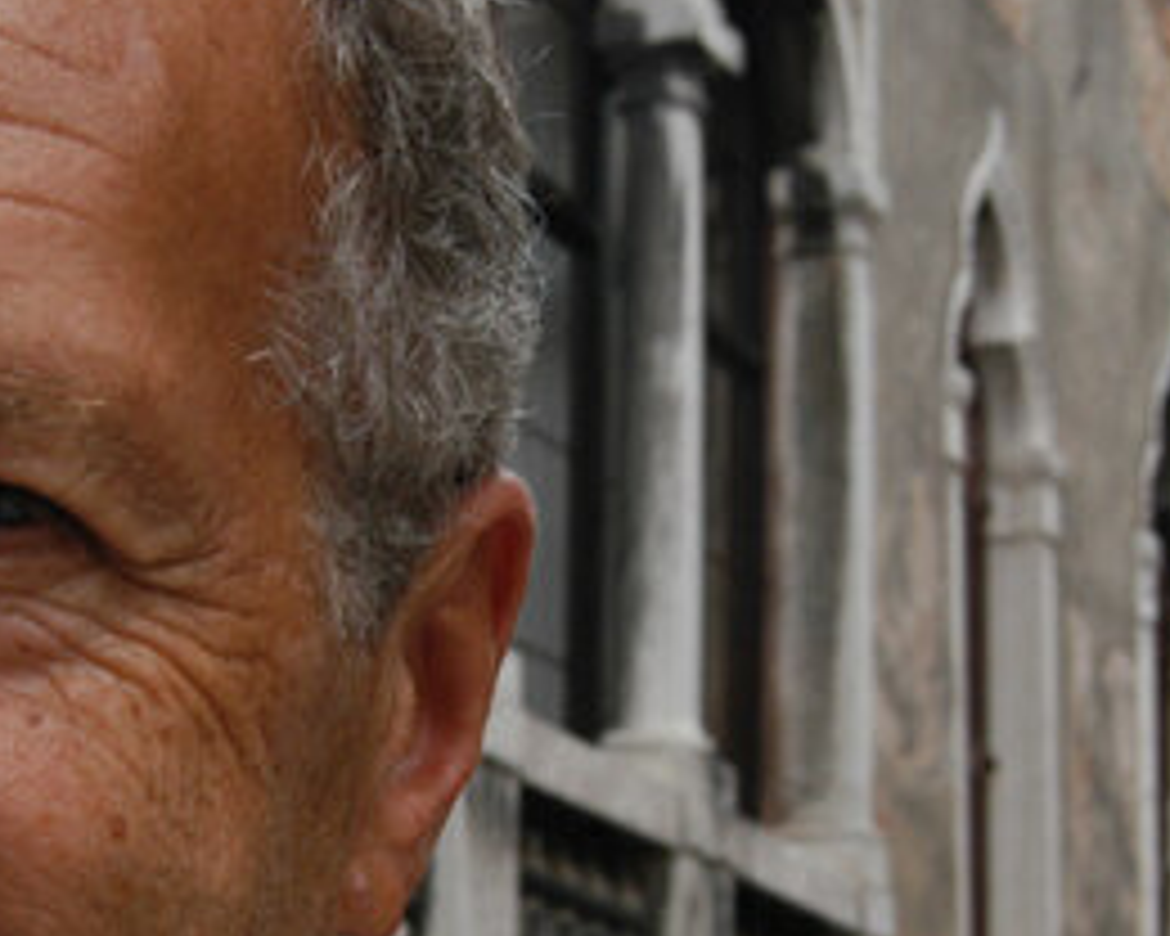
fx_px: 4258
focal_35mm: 123
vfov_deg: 12.4
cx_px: 542
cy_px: 873
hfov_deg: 15.6
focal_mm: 21
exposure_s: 1/100
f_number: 7.1
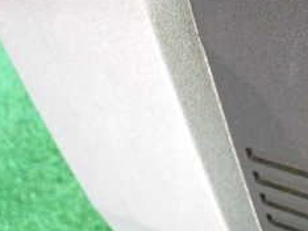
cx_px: 378
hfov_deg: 26.6
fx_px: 570
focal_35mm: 64
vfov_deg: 23.0
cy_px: 129
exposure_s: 1/30
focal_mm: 4.5
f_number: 2
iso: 500
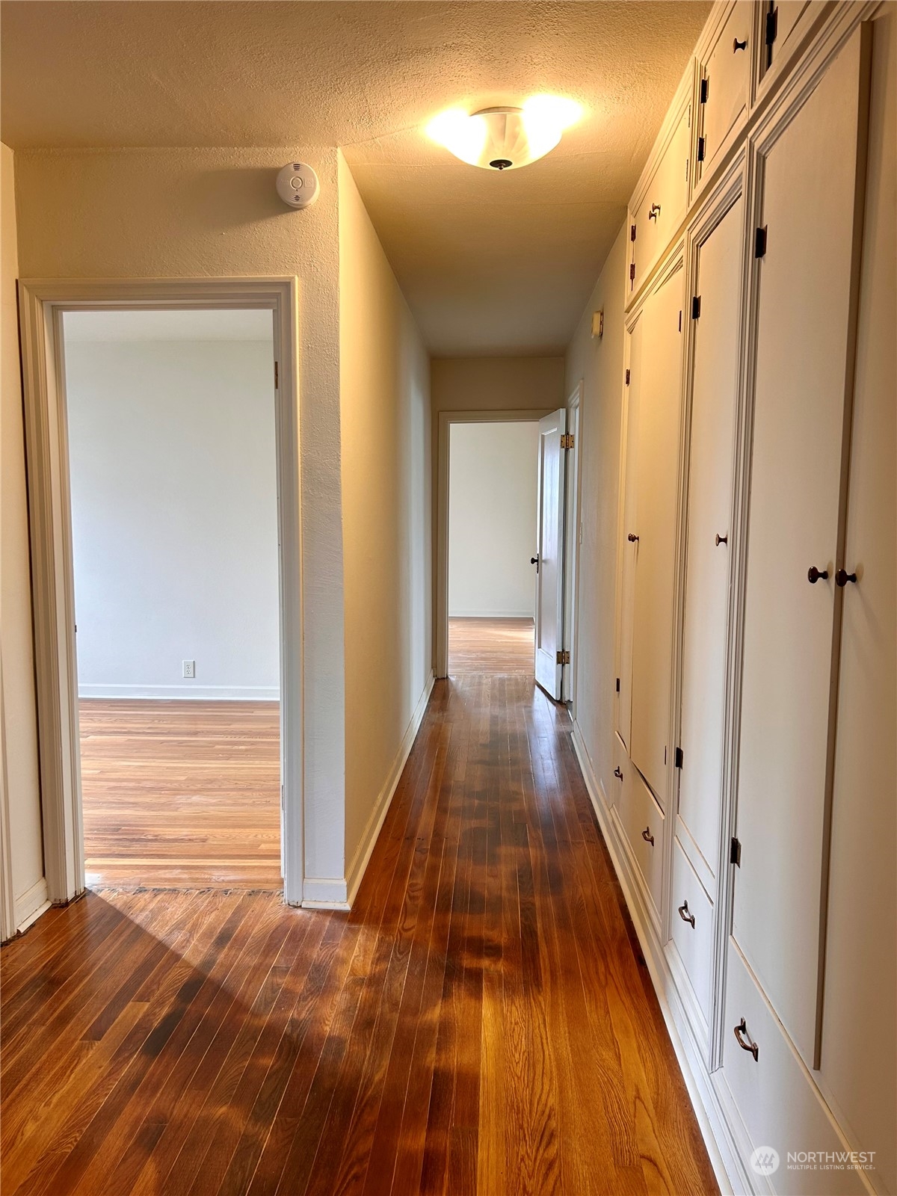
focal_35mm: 26
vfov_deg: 67.3
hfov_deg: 53.1
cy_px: 598
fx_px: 898
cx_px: 448
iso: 80
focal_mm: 5.7
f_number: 1.5
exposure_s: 1/120
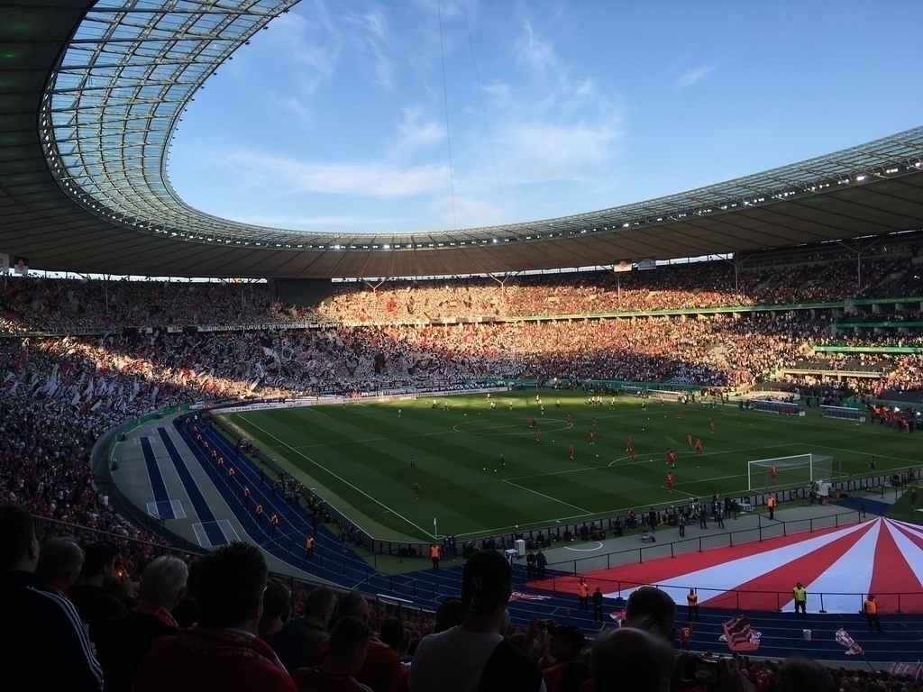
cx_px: 462
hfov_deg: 61.7
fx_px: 773
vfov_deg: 48.2
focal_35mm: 29
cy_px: 346
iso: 25
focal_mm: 4.15
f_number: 2.2
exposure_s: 1/668
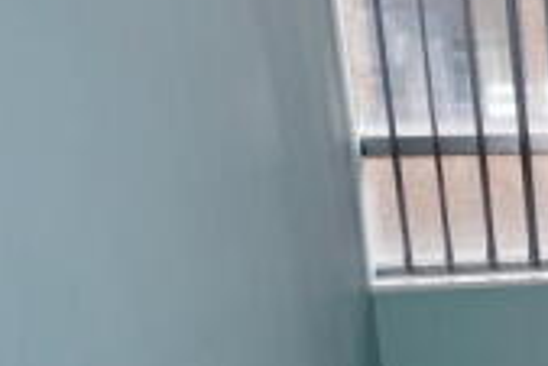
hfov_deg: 17.0
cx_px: 1049
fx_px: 1417
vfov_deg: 14.0
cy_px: 500
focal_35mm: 93
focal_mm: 16
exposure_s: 1/160
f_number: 4
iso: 400
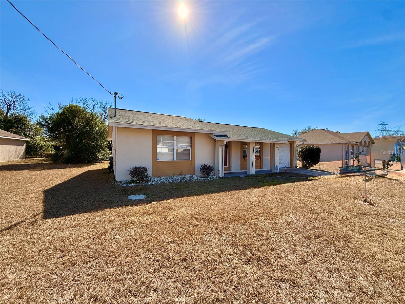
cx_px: 202
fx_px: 164
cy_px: 152
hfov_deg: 102.1
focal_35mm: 14
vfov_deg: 85.7
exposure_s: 1/2611
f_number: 2.2
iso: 50
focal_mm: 2.22
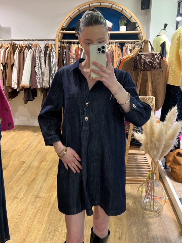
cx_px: 91
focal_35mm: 26
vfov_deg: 67.3
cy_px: 122
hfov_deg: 53.1
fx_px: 182
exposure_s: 1/100
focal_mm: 5.7
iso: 80
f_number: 1.5
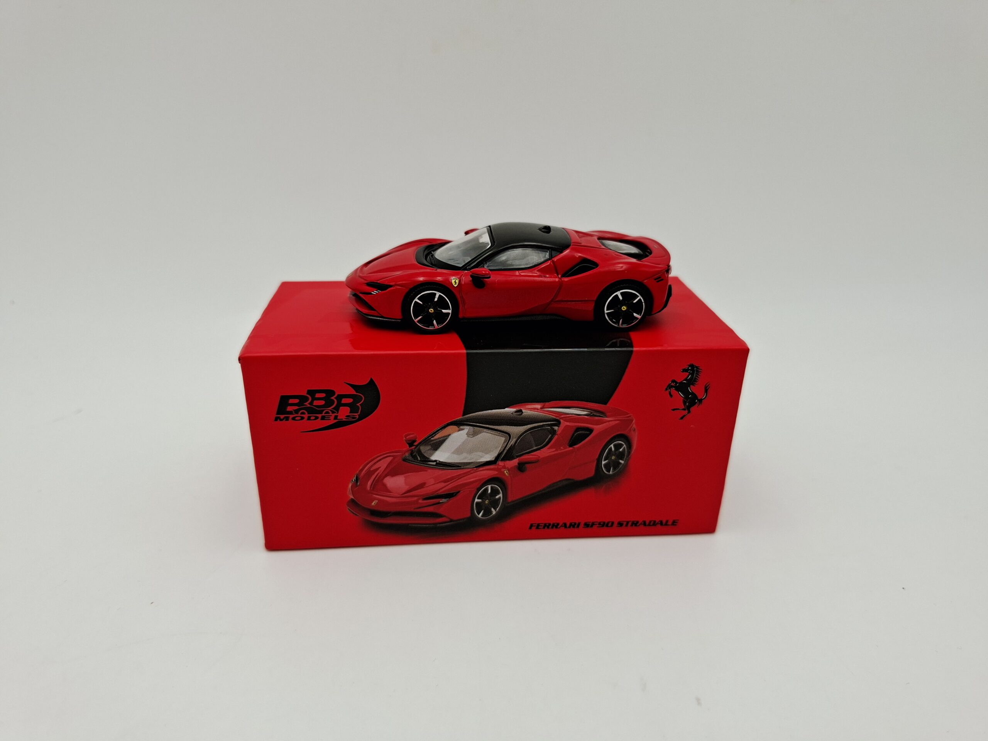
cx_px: 494
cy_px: 370
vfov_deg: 58.9
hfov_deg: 73.9
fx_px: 656
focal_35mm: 23
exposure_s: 1/325
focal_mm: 5.54
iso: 50
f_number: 1.8
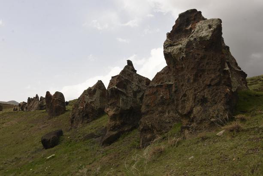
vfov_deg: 41.8
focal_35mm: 32
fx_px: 230
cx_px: 132
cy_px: 88
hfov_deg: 59.4
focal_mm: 21
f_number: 13
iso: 400
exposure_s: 1/640
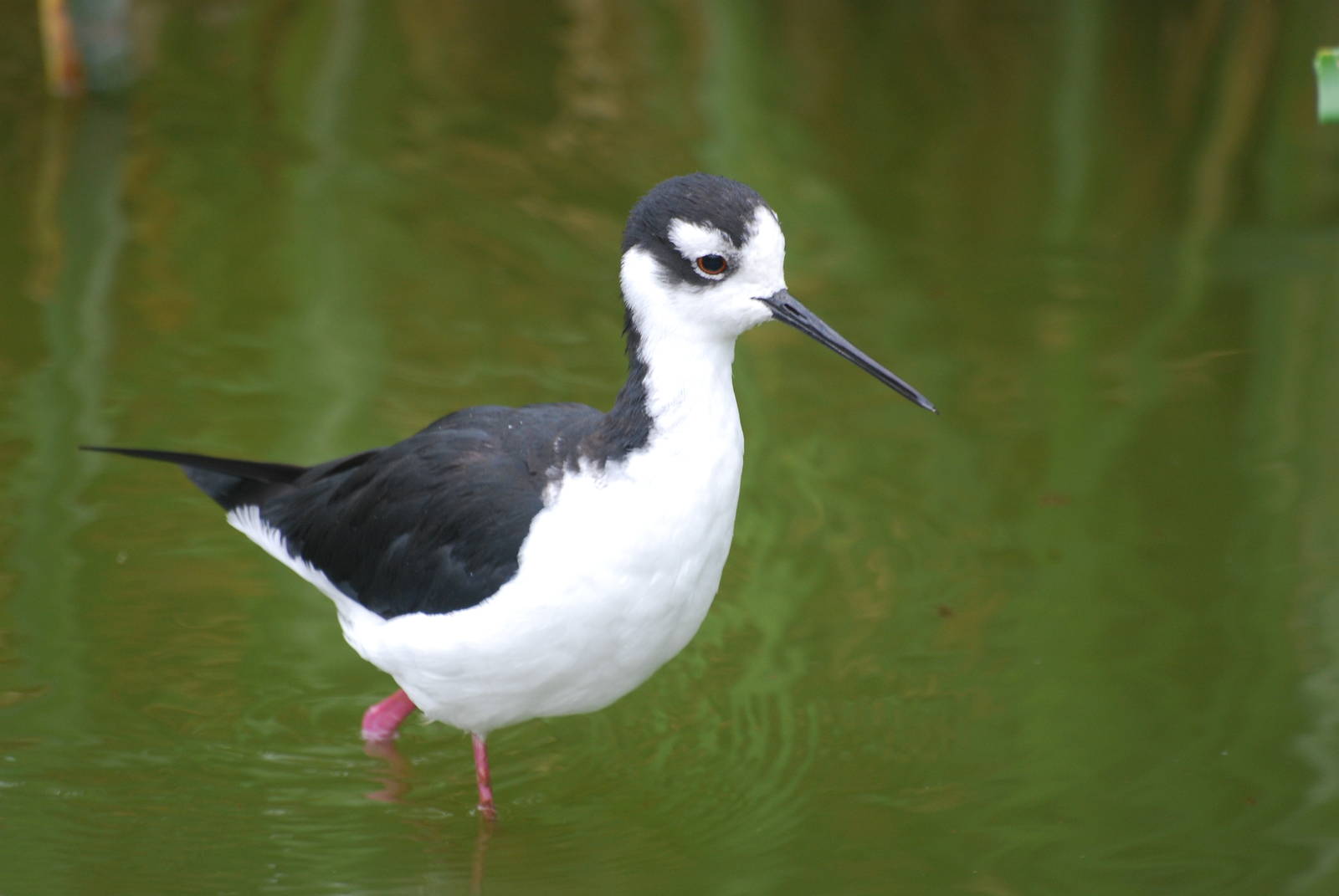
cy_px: 448
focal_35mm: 450
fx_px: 16757
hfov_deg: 4.6
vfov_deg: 3.1
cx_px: 670
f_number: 5.6
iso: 360
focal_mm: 300
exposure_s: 1/125
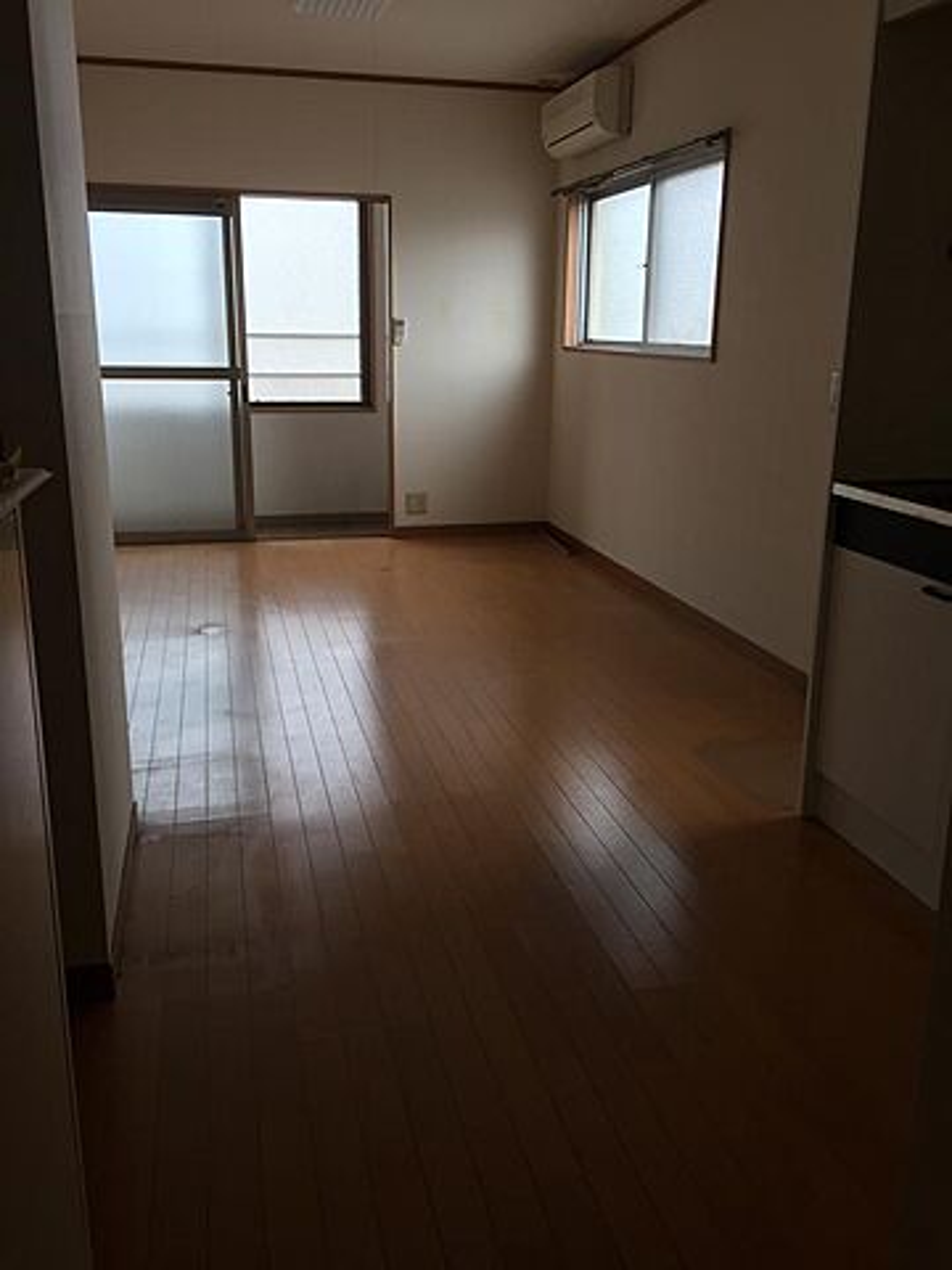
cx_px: 476
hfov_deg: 48.2
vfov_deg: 61.7
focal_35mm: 29
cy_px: 635
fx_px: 1063
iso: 40
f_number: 2.2
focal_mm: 4.15
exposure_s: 1/120
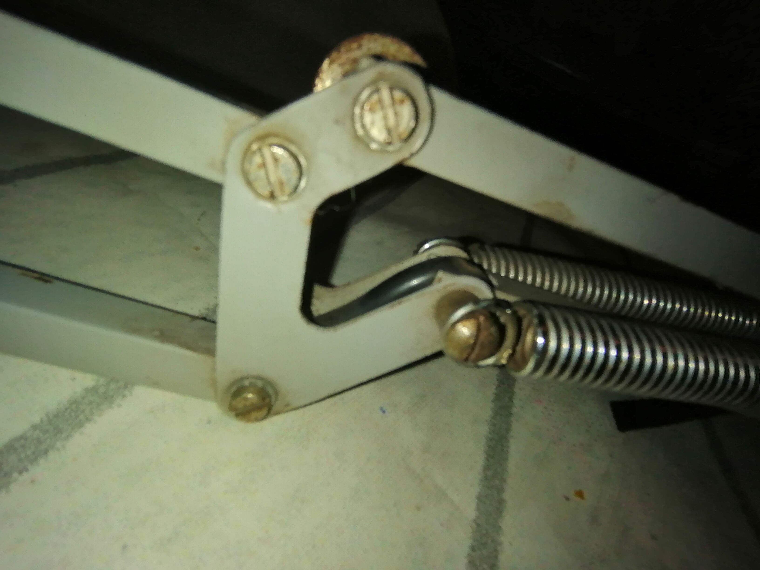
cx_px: 380
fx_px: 373
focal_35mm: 17
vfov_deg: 74.7
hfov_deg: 91.0
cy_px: 285
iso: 50
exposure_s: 1/640
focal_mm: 1.78
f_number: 2.4
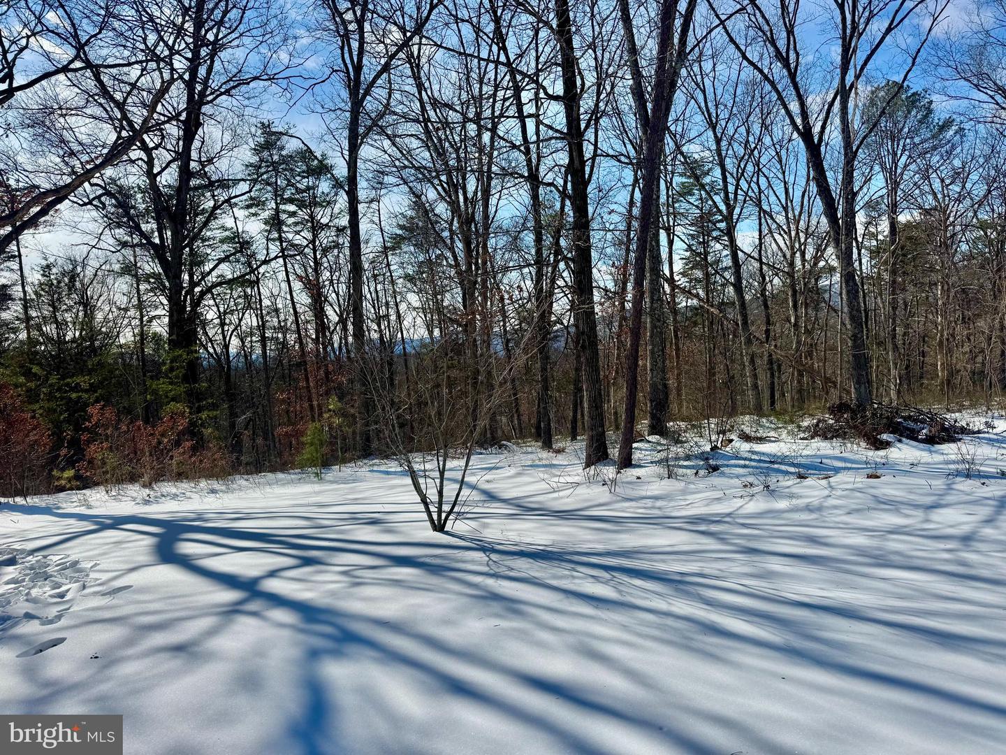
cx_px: 503
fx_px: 697
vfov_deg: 56.8
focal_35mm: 24
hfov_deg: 71.6
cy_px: 378
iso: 80
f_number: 1.78
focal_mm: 6.76
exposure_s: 1/10417
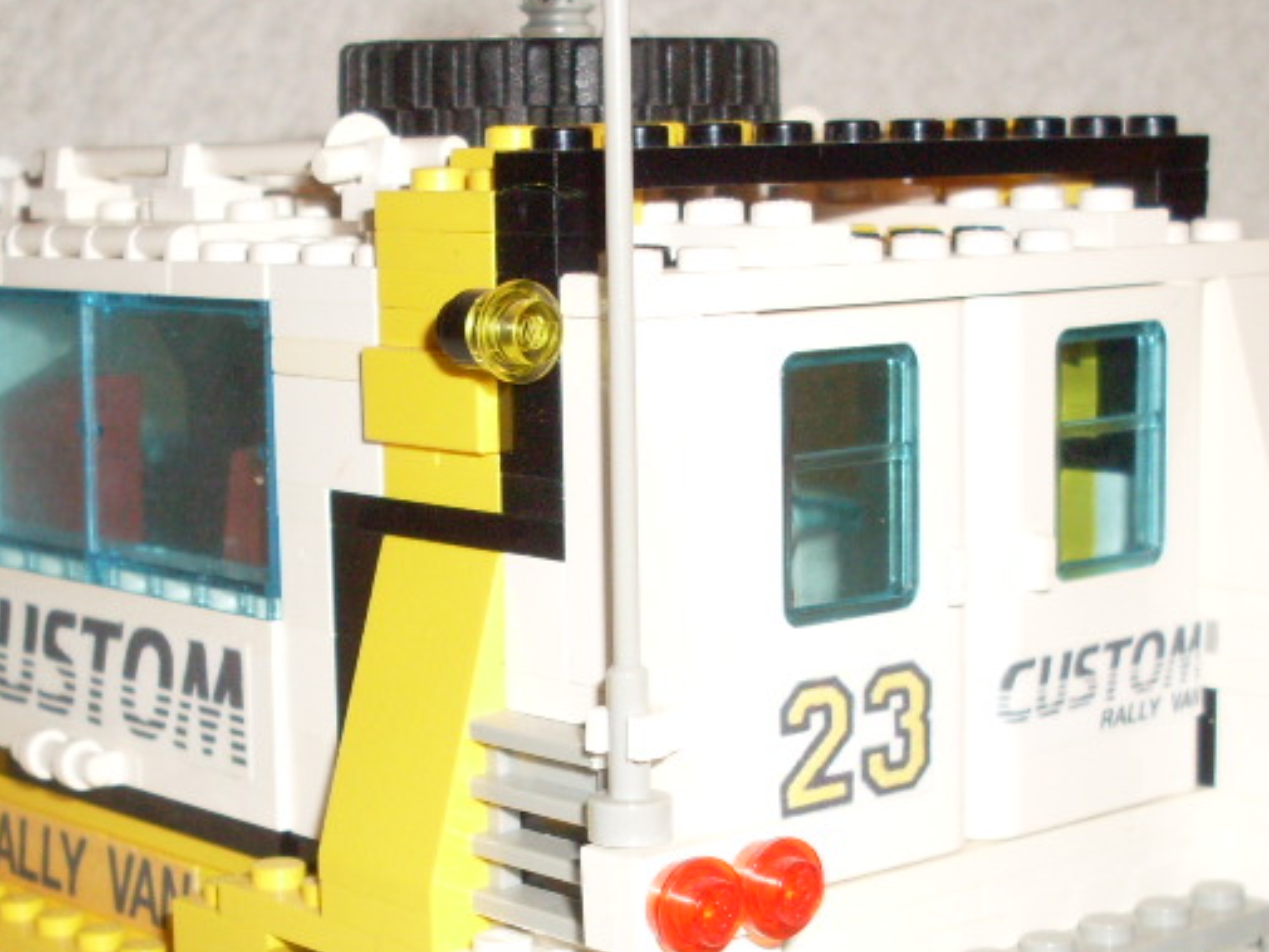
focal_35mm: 77
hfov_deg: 25.3
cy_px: 668
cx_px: 525
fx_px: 2823
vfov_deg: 19.1
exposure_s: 1/45
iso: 100
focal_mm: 6.3
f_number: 2.8
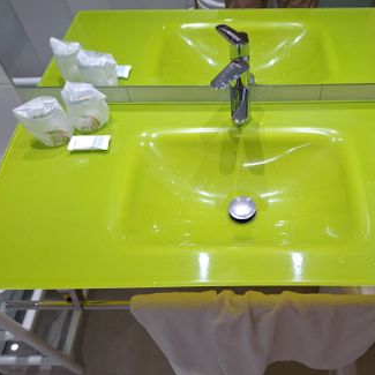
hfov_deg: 52.8
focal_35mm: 30
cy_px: 207
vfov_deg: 53.9
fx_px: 368
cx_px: 255
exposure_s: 1/40
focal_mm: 5.54
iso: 50
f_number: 1.8
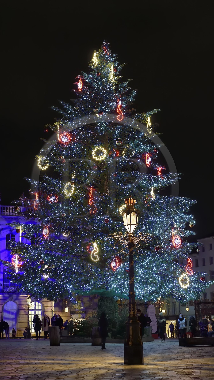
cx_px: 104
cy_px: 189
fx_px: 746
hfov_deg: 16.3
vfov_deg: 28.6
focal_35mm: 74
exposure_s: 1/25
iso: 1600
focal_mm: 70
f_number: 6.3
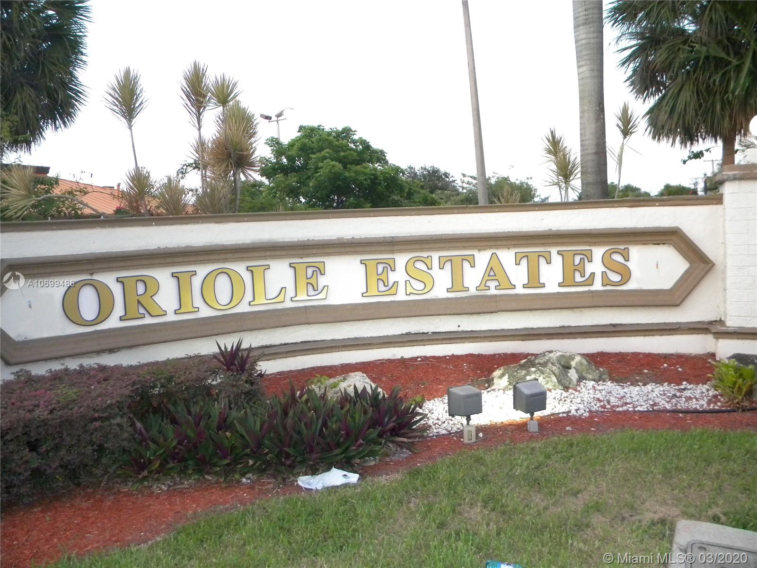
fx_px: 612
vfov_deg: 49.7
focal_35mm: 28
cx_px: 378
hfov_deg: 63.4
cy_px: 284
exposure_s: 1/57.1
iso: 400
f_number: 3.5
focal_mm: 5
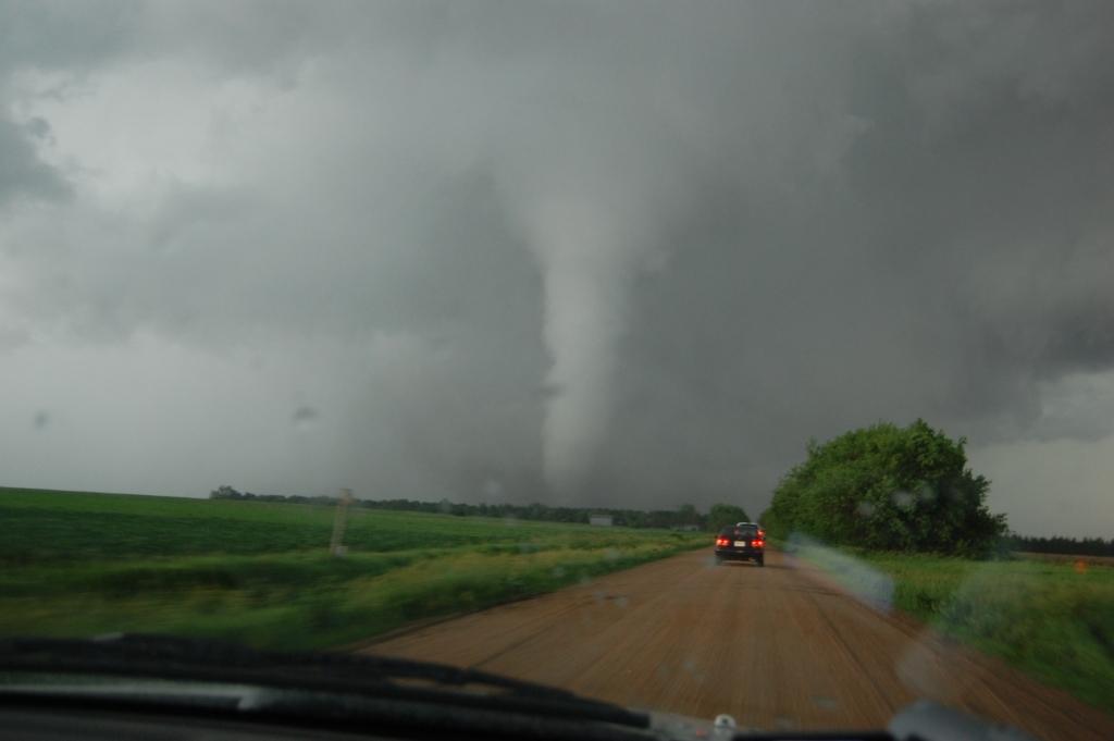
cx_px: 557
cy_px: 370
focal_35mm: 34
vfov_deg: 38.3
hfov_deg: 55.1
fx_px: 1067
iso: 500
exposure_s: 1/30
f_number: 3.8
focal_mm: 23
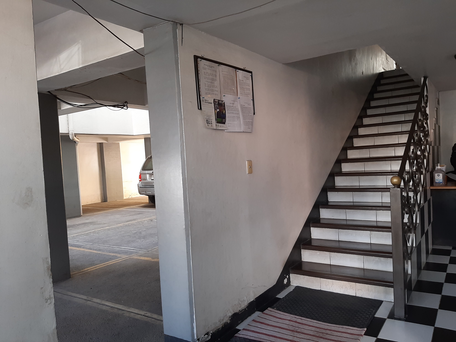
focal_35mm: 27
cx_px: 228
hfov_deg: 65.3
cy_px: 171
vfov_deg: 51.4
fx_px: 356
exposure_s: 1/60
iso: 100
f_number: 1.7
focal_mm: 3.93
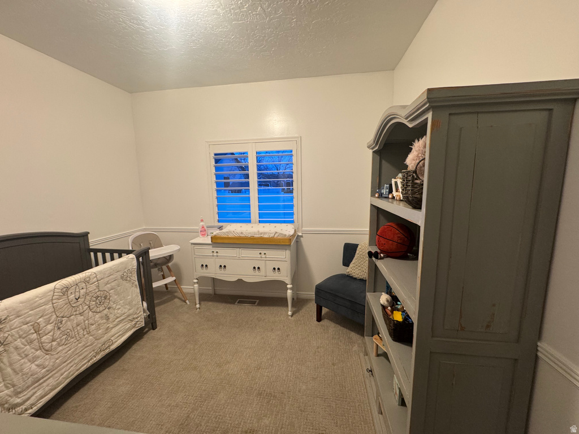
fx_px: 234
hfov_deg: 102.1
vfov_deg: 85.7
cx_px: 290
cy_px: 217
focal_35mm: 14
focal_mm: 2.22
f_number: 2.2
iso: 200
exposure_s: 1/60
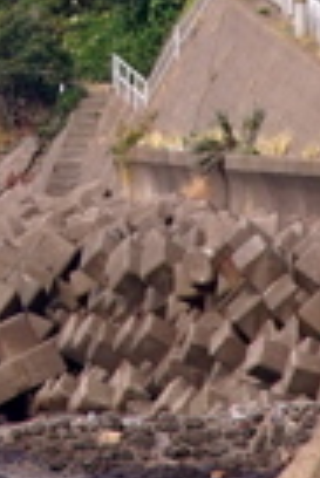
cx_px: -229
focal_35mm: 1350
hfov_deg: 1.0
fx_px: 17953
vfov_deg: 1.5
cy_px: -218
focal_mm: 120
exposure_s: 1/200
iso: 320
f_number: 10
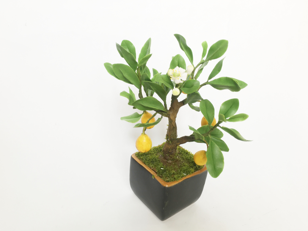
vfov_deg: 48.2
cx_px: 154
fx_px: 258
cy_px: 116
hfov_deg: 61.7
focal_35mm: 29
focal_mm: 4.15
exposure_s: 1/33
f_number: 2.2
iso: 32
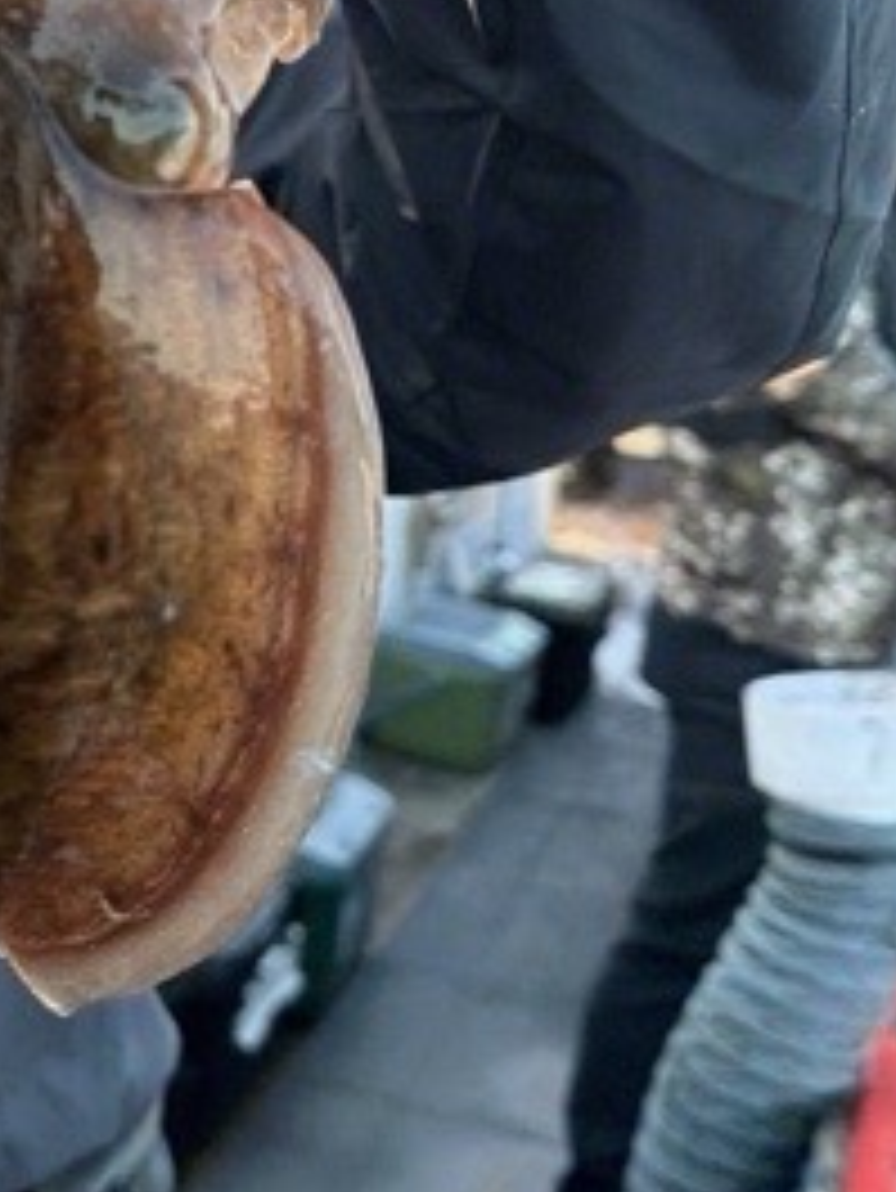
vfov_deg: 32.6
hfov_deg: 23.6
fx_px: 2000
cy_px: 306
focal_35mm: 58
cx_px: -99
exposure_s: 1/2370
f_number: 1.78
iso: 400
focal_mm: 6.76
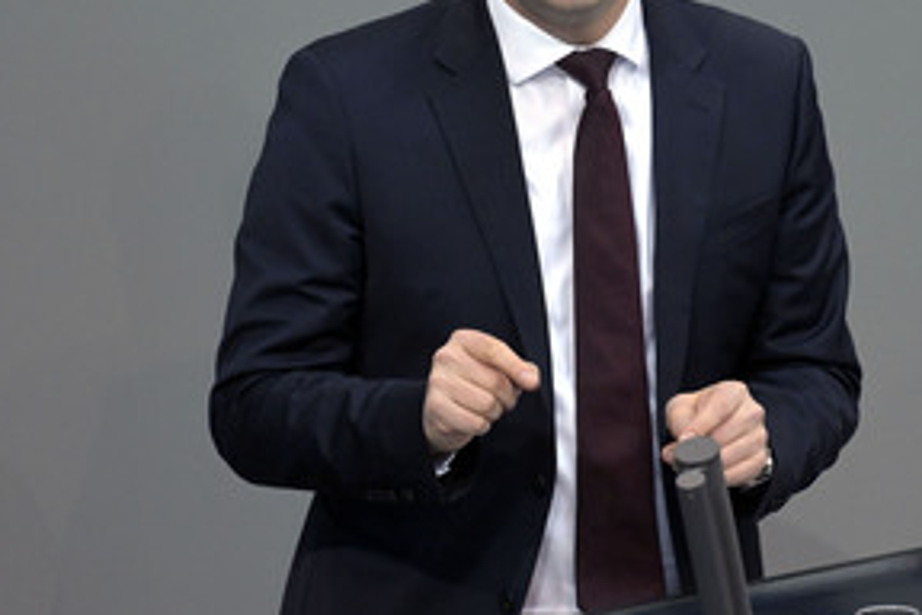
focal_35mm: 641
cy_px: 186
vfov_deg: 2.1
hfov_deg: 3.2
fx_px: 16415
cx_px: 578
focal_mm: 410
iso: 8000
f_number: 5.6
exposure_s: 1/500
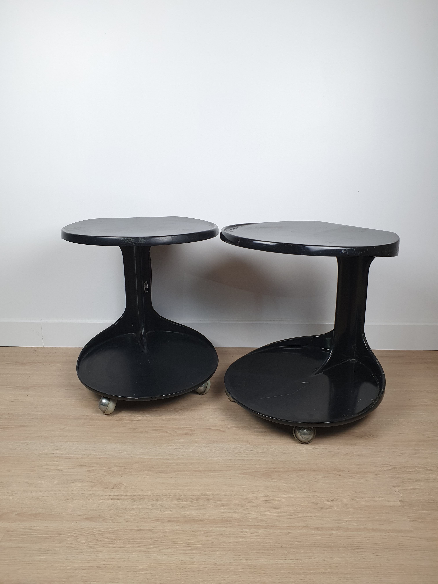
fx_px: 439
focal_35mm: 26
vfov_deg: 67.3
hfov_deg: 53.1
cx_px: 219
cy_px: 292
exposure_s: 1/100
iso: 100
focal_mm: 4.32
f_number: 2.4
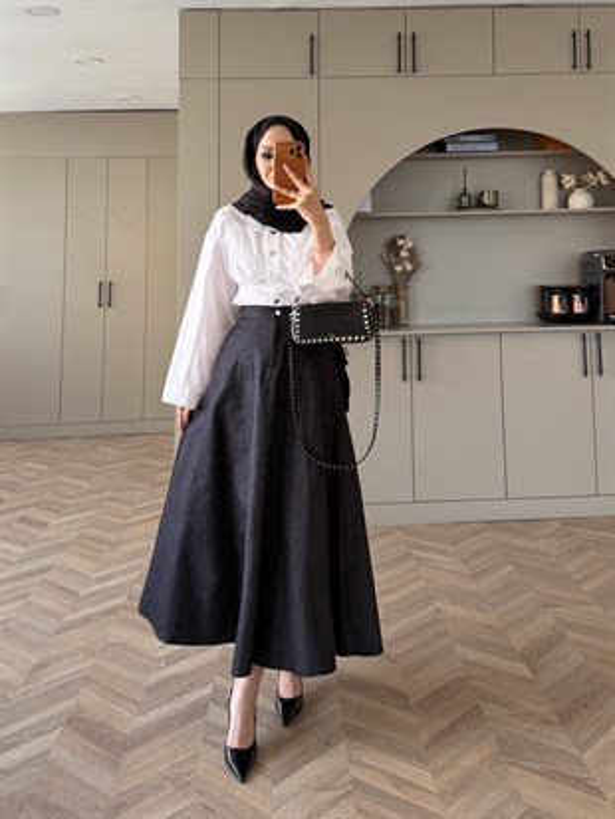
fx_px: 568
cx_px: 308
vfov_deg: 71.6
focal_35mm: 24
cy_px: 410
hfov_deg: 56.8
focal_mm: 6.76
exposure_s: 1/121
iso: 100
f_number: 1.78
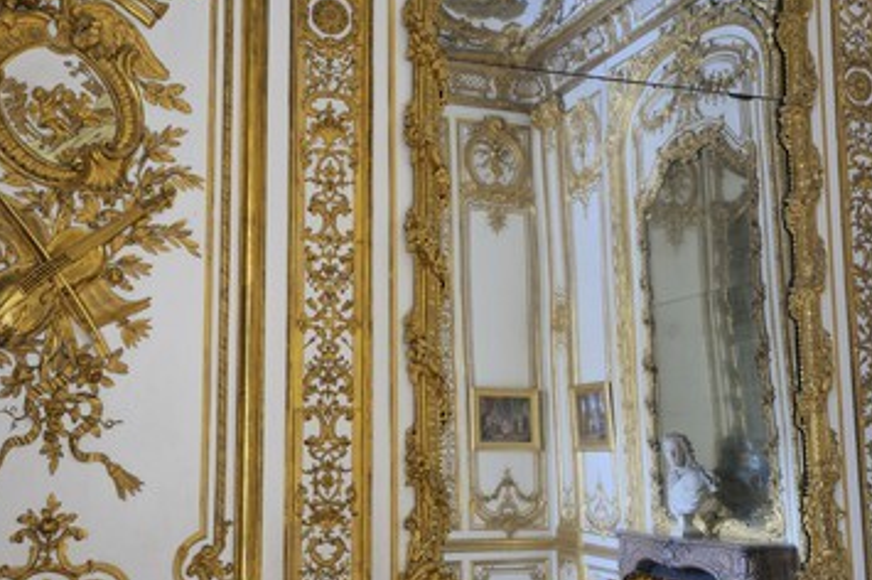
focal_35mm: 45
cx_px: 420
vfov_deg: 29.8
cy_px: 315
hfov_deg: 43.6
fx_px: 1089
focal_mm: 38
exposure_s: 2
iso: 200
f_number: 11
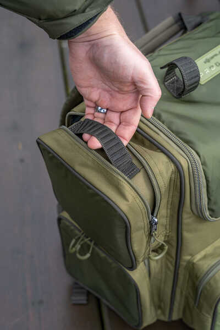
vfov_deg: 28.8
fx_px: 642
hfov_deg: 19.5
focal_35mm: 70
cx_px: 110
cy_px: 165
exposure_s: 1/100
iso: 250
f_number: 5.6
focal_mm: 70
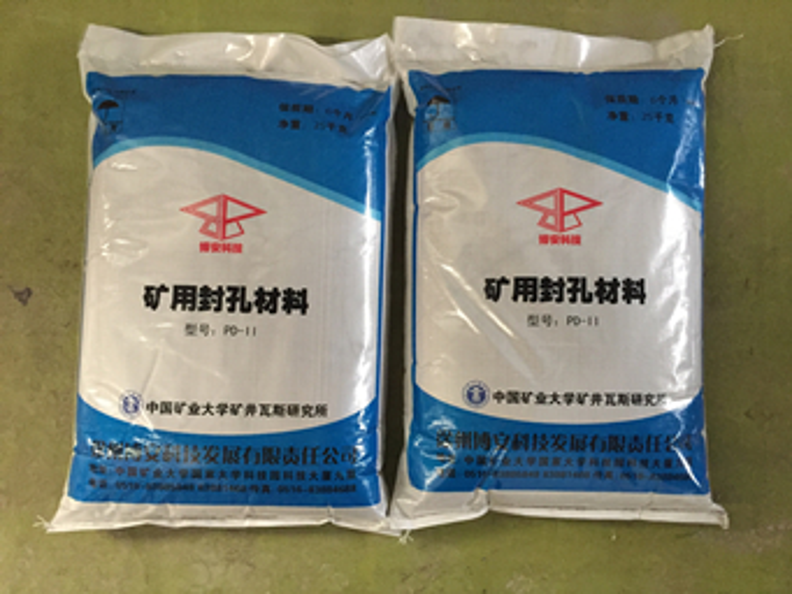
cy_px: 297
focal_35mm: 29
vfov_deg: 48.3
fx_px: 664
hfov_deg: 61.6
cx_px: 396
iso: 400
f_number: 2.2
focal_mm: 4.15
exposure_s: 1/17
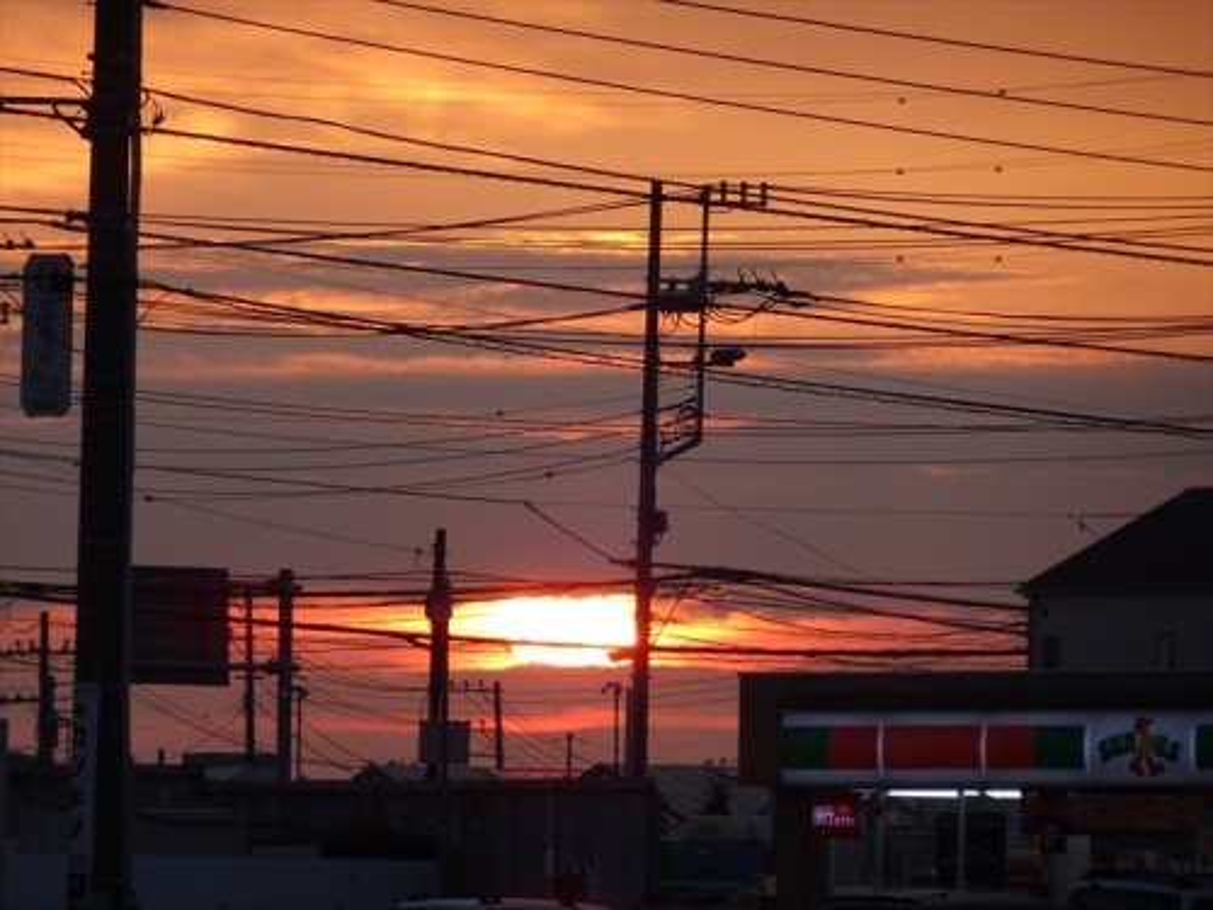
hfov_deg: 4.7
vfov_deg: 3.5
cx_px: 606
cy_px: 455
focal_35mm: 426
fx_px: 14928
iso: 200
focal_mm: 72.78
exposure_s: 1/250
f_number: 6.3
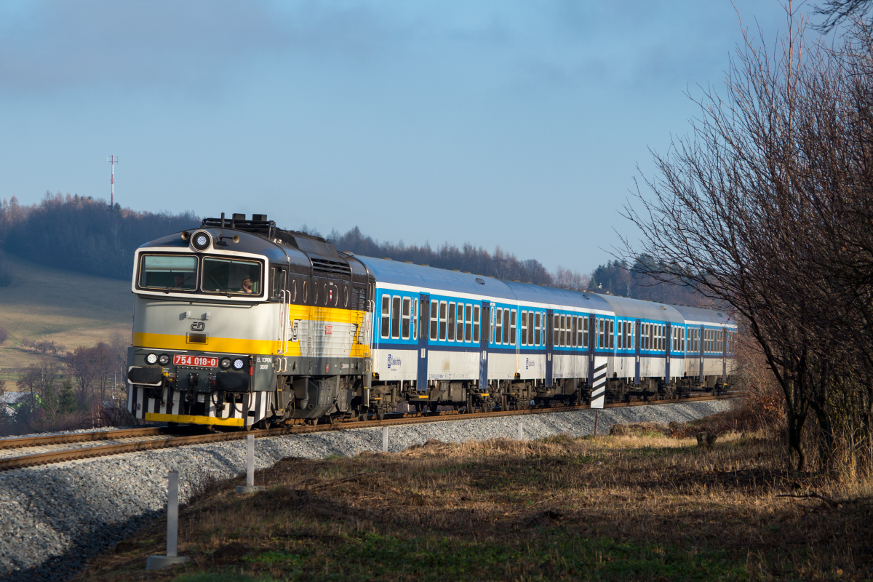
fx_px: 4171
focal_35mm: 172
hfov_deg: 11.9
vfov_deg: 8.0
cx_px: 436
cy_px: 291
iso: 200
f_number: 8
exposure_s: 1/500
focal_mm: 115
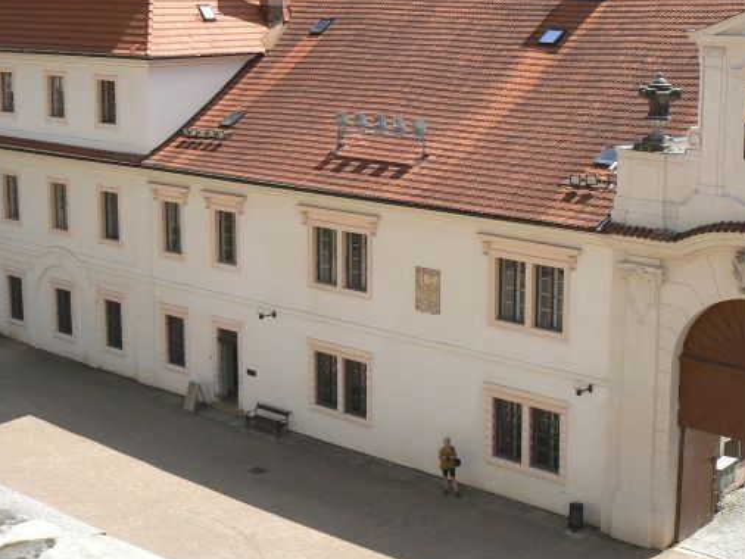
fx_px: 1378
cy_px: 232
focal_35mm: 64
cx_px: 436
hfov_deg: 30.2
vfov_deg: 22.9
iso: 100
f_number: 7.1
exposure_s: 1/400
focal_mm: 7.7
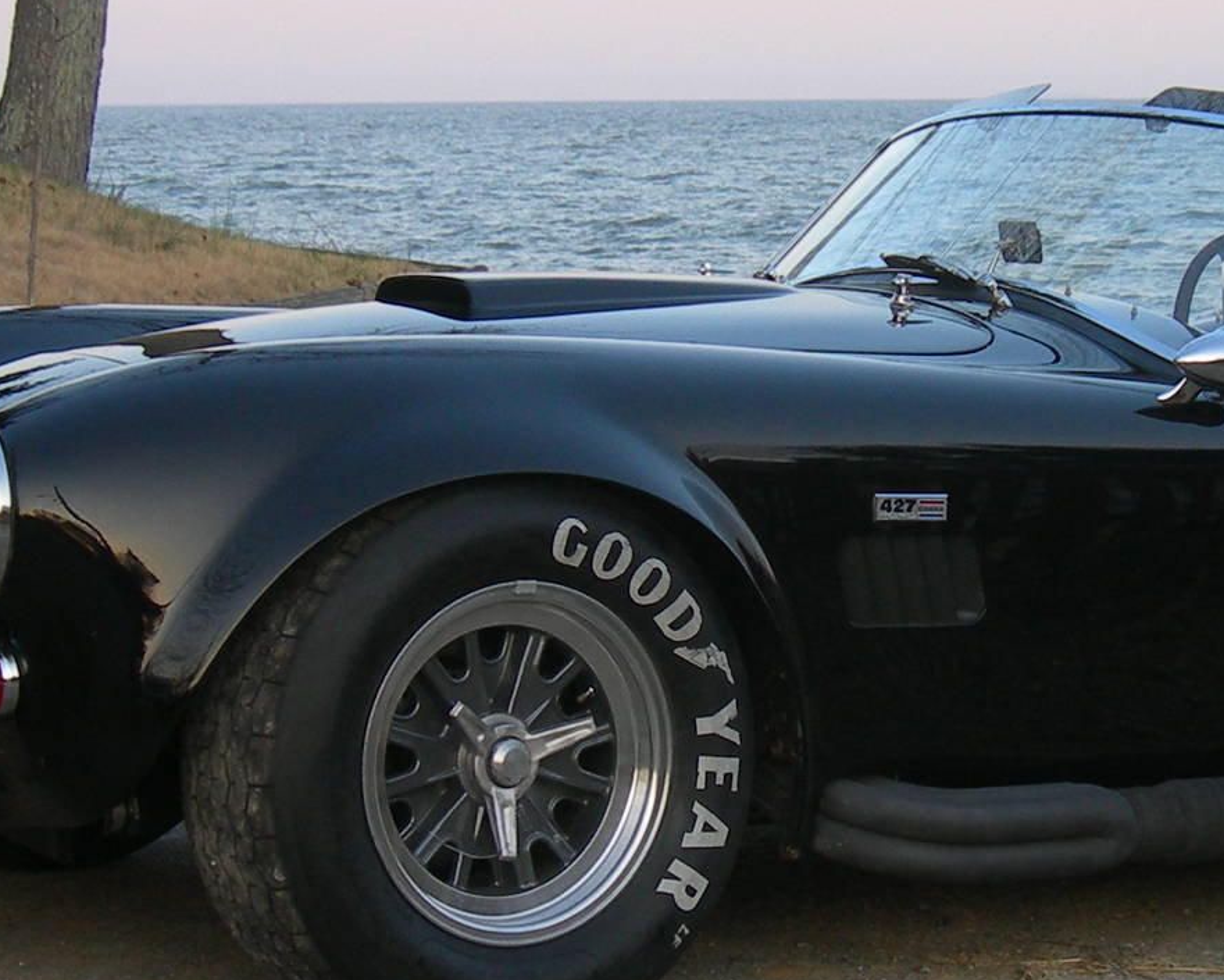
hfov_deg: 18.9
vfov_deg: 15.2
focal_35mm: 101
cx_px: 809
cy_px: 481
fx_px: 3659
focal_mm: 7.8
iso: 50
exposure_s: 1/122
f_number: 2.8
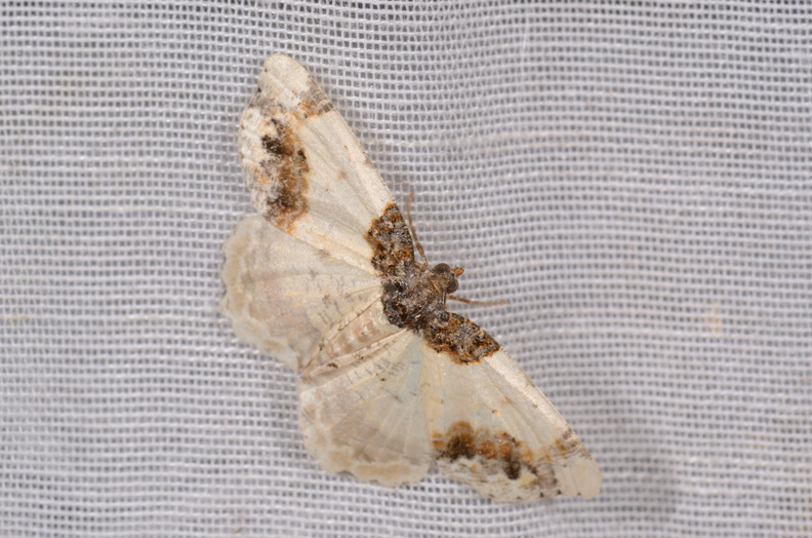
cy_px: 269
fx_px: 2869
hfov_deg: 16.1
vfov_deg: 10.7
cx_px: 406
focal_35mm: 128
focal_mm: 85
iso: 100
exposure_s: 1/60
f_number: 25
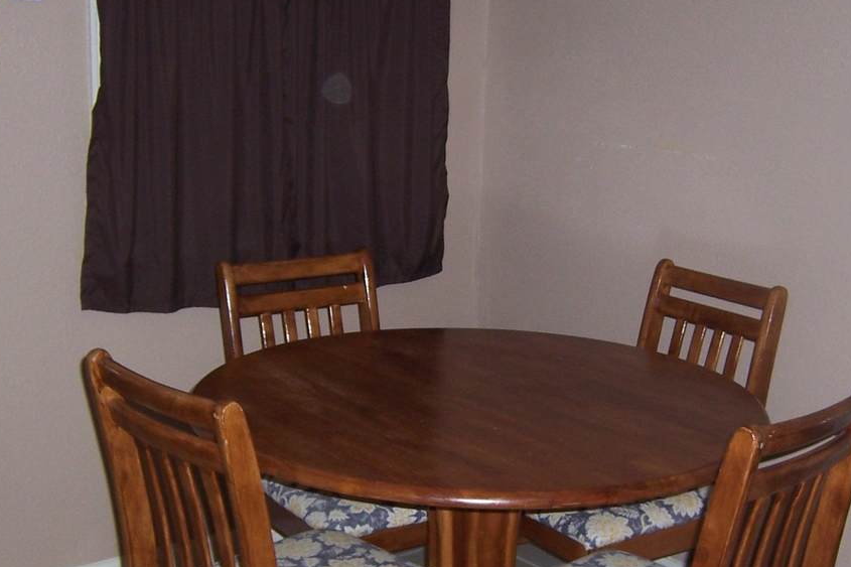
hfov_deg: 38.2
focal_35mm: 52
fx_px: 1229
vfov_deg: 25.9
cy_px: 363
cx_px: 452
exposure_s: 1/60
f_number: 2.8
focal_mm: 5.5
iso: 80
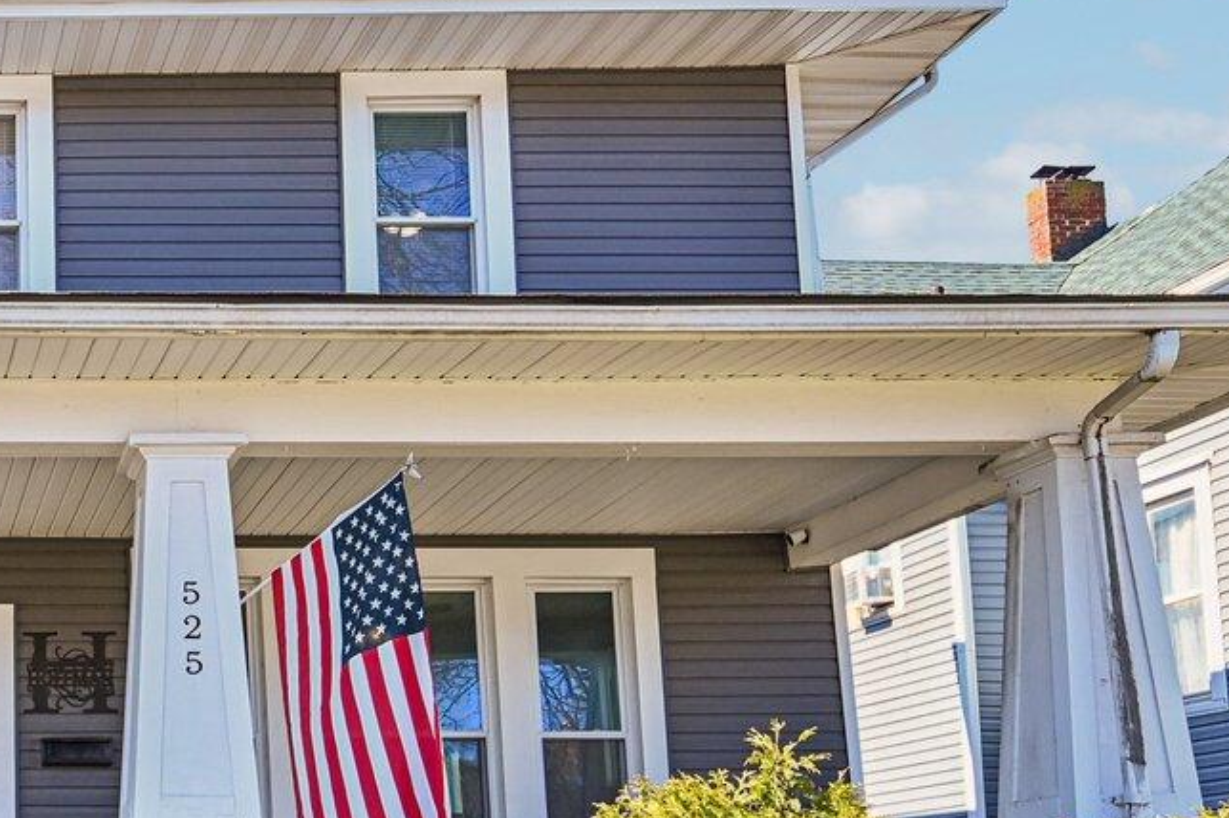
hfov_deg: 33.1
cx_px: -119
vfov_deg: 24.8
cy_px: 756
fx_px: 1794
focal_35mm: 53
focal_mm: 16.5
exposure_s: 1/750
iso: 400
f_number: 4
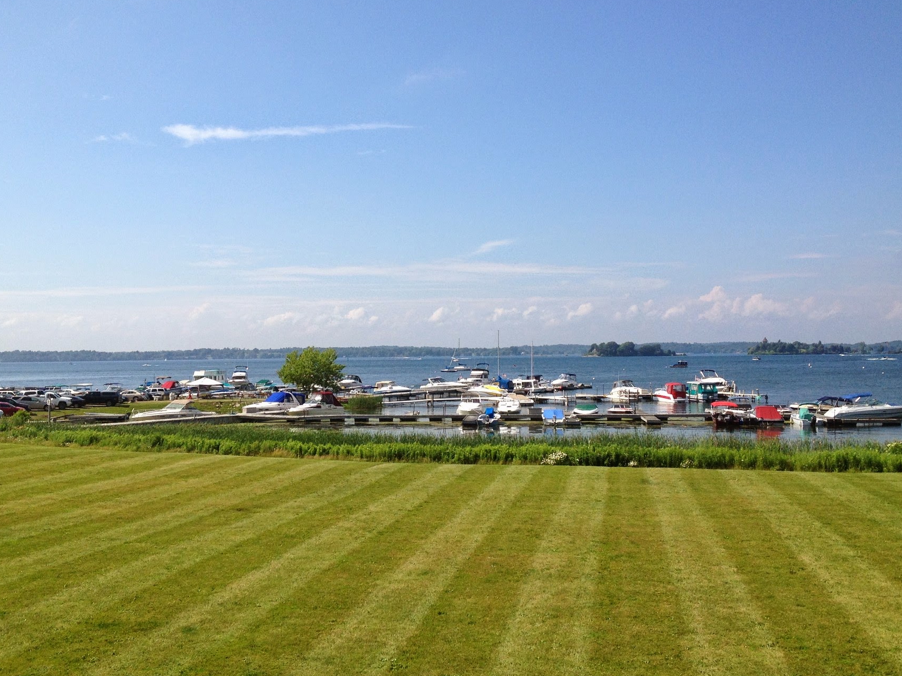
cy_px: 305
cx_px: 426
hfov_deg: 44.8
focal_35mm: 42
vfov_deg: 34.3
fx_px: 1094
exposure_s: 1/2045
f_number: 2.4
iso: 50
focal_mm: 4.28
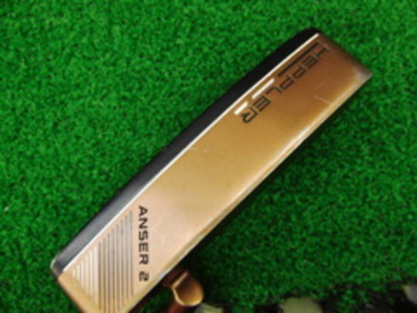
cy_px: 156
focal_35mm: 37
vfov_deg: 38.7
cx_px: 208
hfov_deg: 50.1
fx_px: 446
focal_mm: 6.42
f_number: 3.6
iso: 400
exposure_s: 1/50
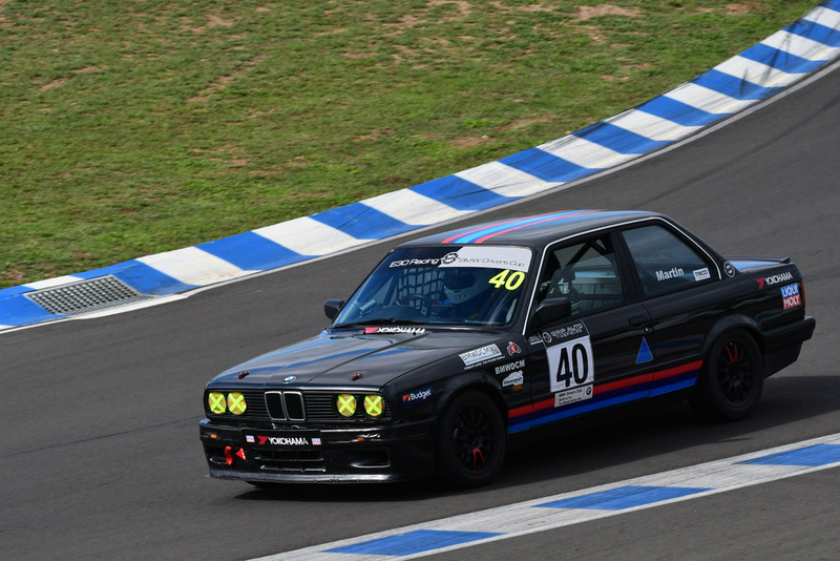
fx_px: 7002
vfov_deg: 4.6
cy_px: 280
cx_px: 420
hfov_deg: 6.9
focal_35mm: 300
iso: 640
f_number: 13
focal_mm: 200
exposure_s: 1/640
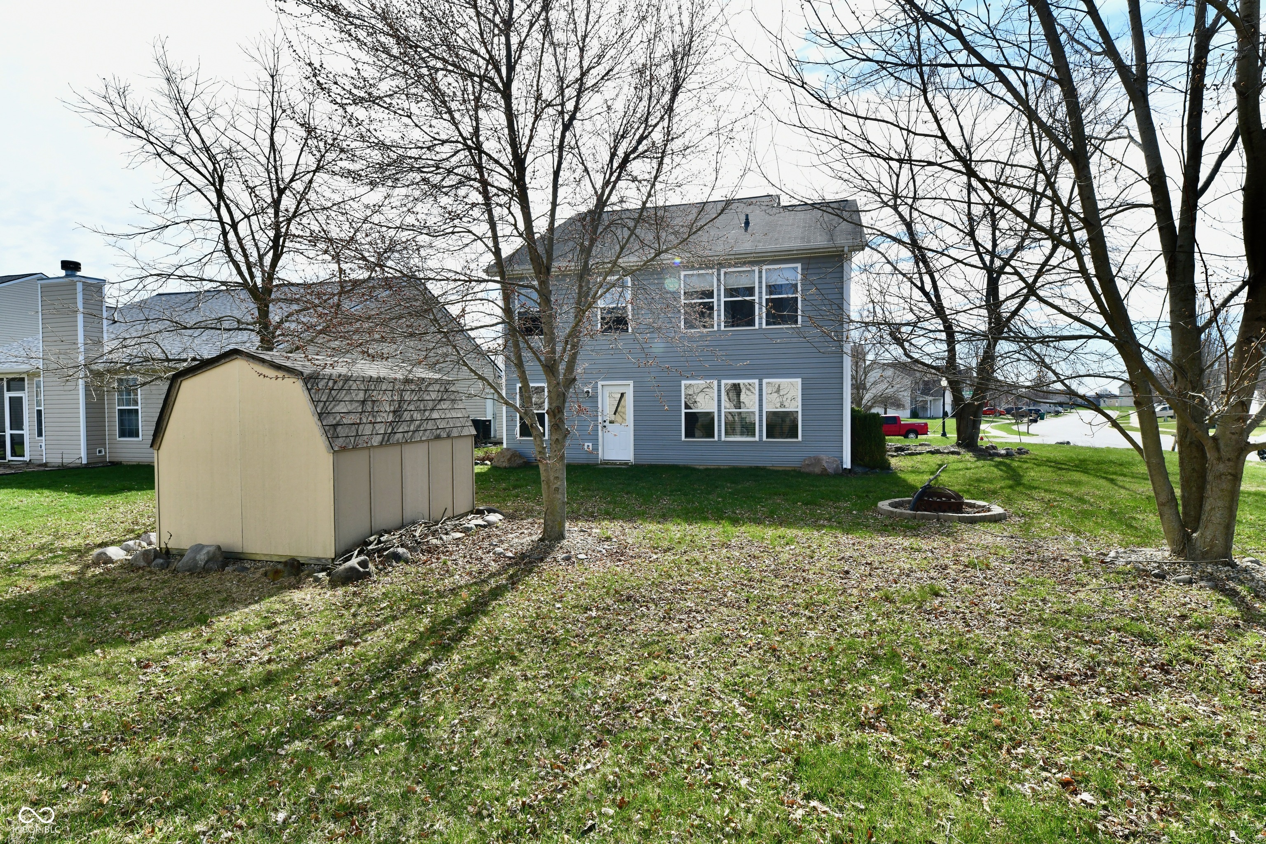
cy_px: 422
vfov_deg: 67.4
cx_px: 633
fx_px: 633
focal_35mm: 18
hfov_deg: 90.0
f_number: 11
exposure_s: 1/500
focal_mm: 18
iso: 640
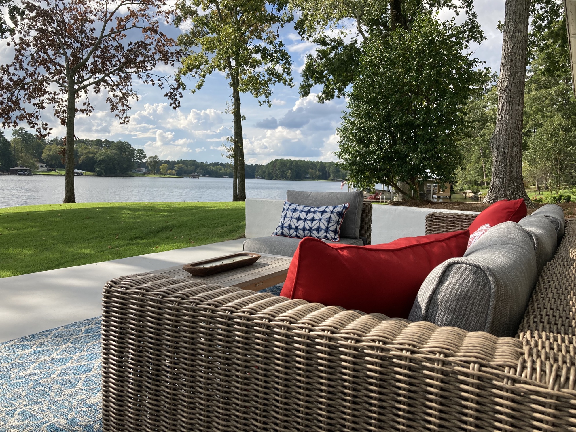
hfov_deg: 63.4
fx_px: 466
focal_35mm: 28
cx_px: 288
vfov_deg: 49.7
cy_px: 216
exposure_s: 1/1675
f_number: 1.8
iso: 20
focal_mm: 3.99
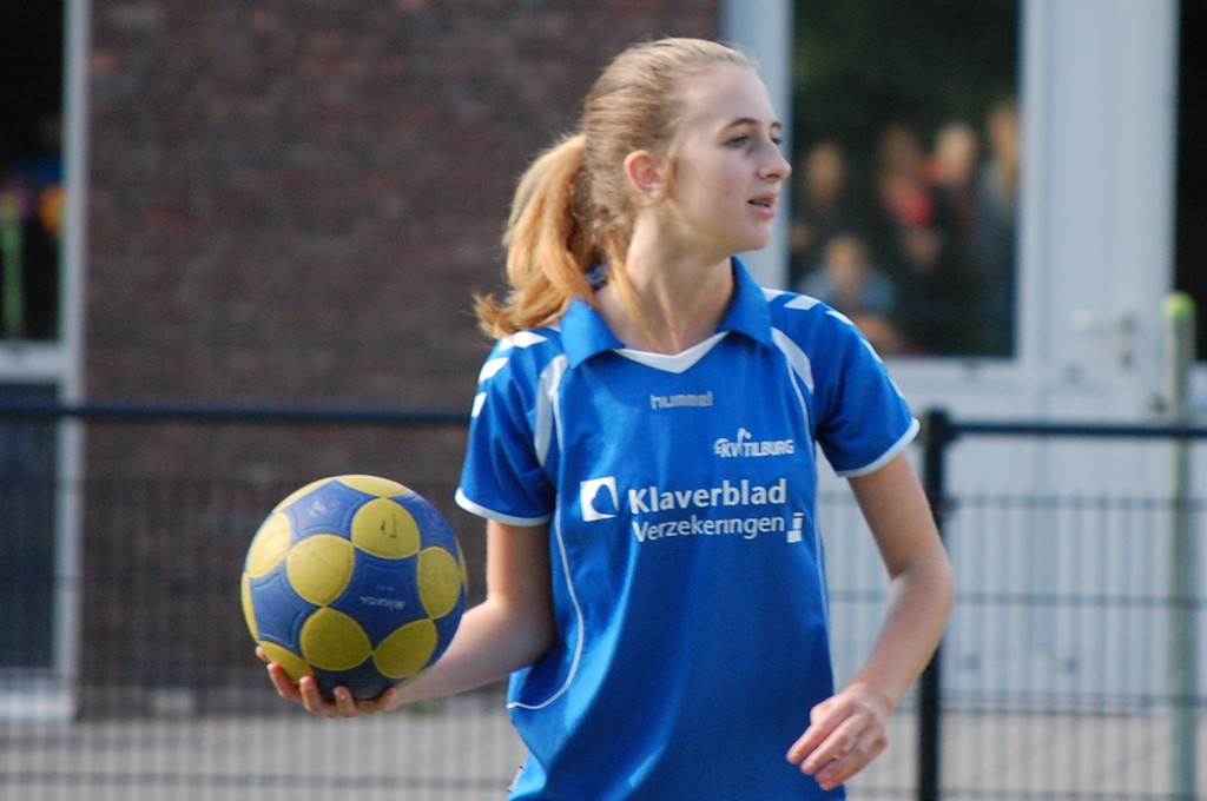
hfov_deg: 6.9
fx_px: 10045
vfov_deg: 4.6
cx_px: 604
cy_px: 400
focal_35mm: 300
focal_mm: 200
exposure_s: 1/500
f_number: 5.6
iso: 720
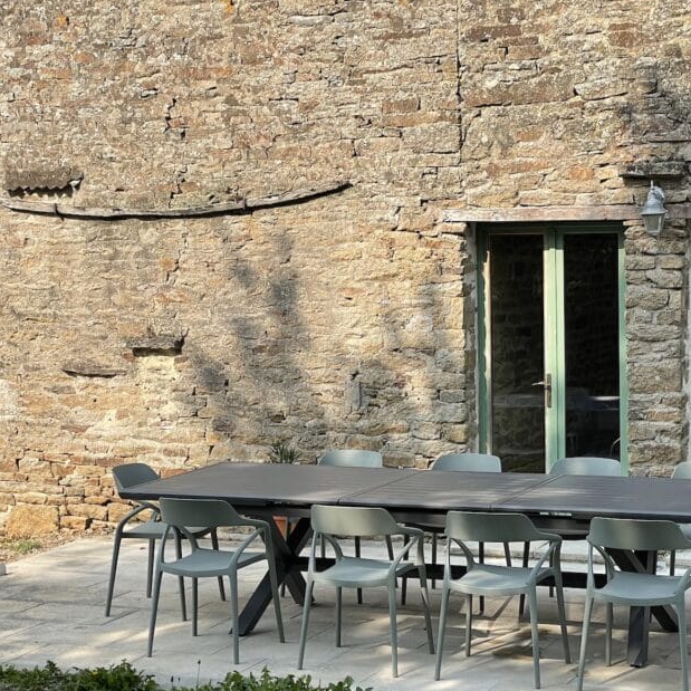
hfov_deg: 22.7
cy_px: 386
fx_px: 1716
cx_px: 424
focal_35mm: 76
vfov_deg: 22.8
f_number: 2
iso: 25
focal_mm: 6
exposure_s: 1/959
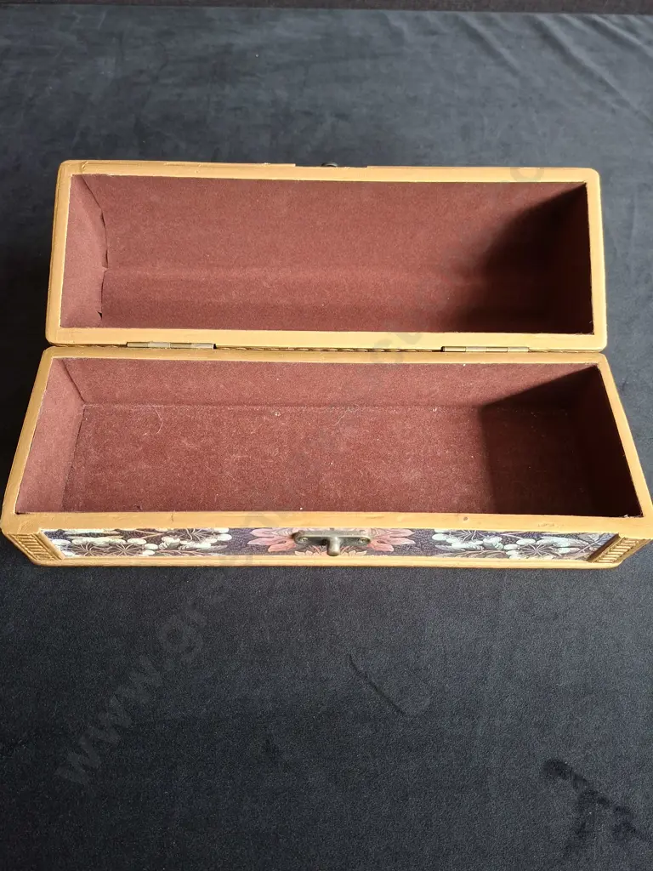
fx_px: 578
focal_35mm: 23
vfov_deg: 73.9
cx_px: 326
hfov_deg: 58.9
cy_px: 436
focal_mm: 5.54
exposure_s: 1/50
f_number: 1.8
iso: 250
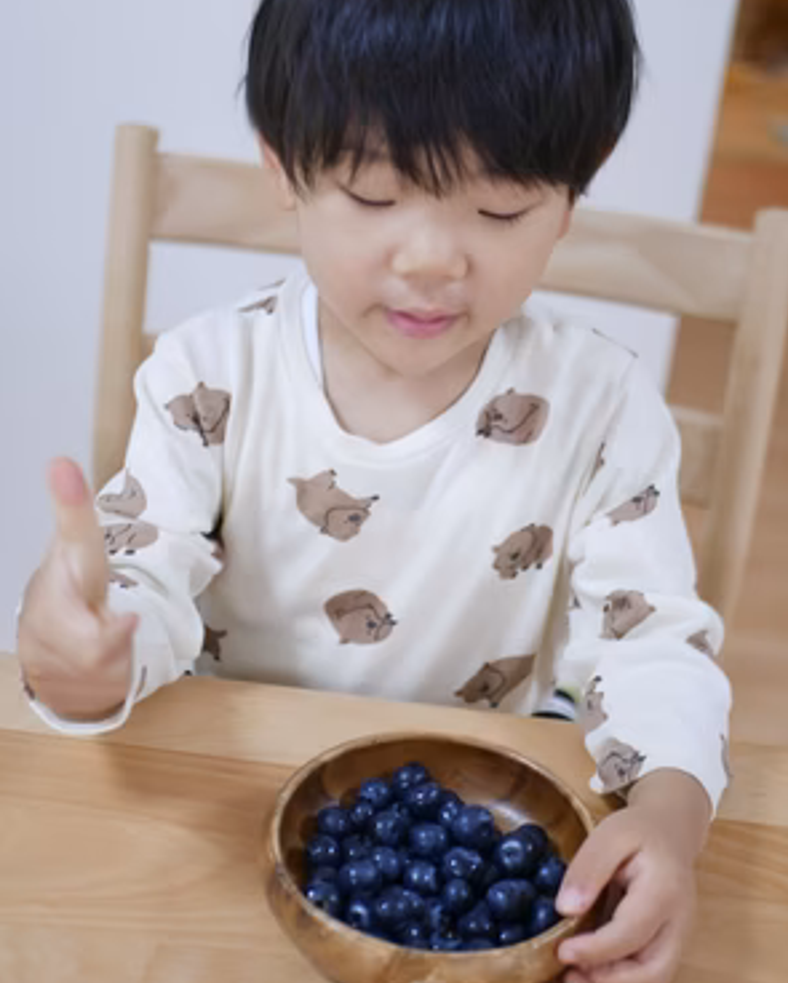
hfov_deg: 28.6
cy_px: 489
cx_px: 398
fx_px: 1543
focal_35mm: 53
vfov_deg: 35.3
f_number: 1.7
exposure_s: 1/60
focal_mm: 25
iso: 320
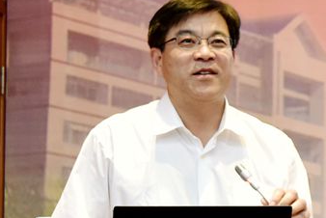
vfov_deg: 34.3
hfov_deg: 49.0
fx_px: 353
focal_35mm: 39
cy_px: 105
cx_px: 206
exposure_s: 1/40
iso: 800
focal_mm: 22
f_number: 3.2
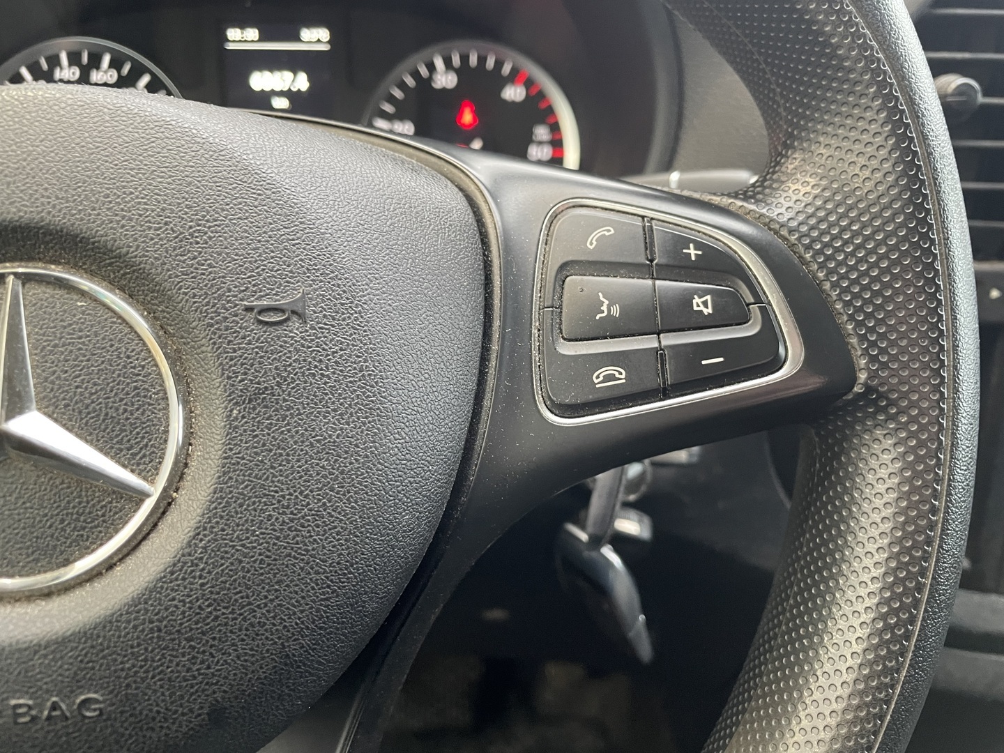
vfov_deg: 53.1
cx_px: 502
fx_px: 754
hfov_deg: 67.3
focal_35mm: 26
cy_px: 376
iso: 400
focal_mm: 4.2
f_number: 1.6
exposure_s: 1/50
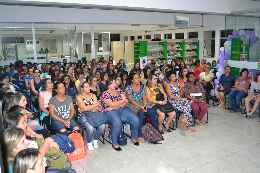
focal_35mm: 33
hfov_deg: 57.2
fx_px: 238
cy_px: 86
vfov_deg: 39.9
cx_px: 130
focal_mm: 22
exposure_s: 1/60
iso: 1400
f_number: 4
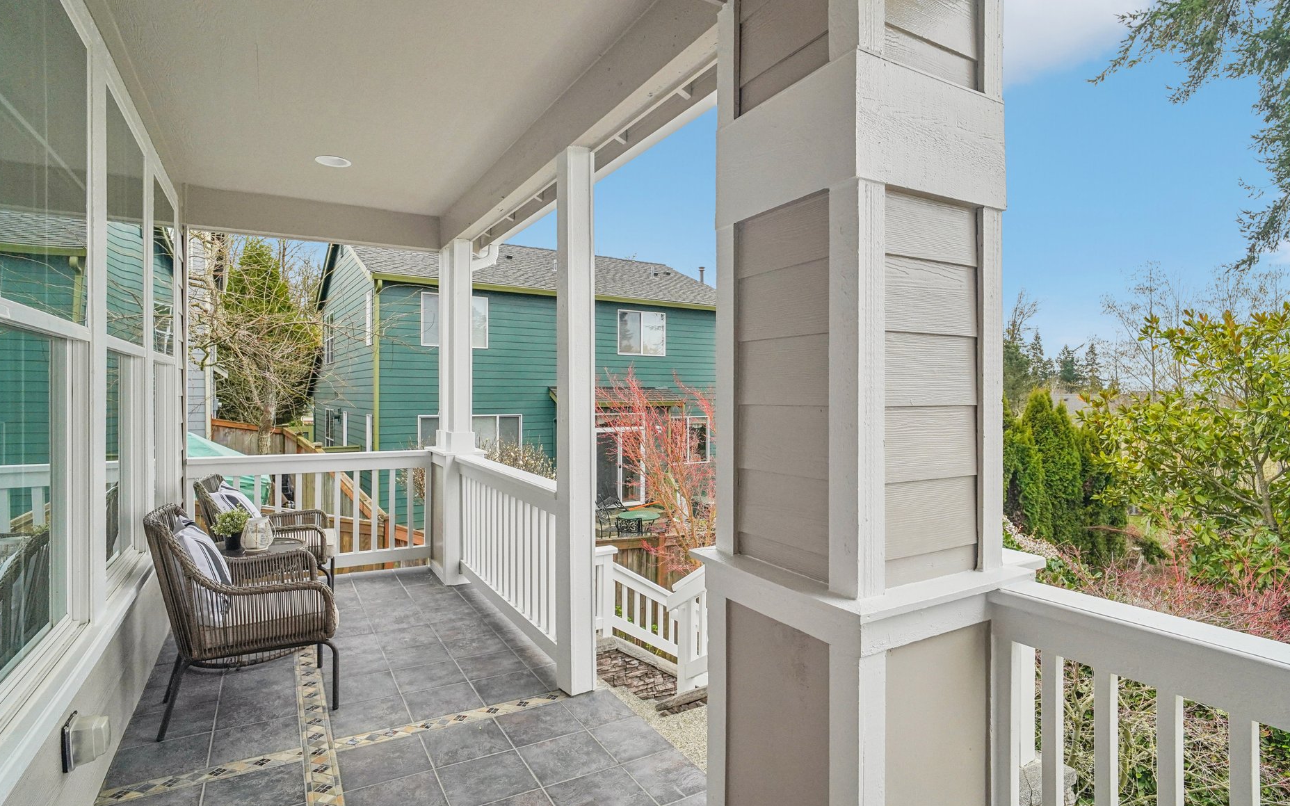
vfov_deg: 65.0
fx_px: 633
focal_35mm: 18
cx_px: 671
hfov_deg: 91.0
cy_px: 397
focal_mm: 16
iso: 1600
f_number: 8
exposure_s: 1/400
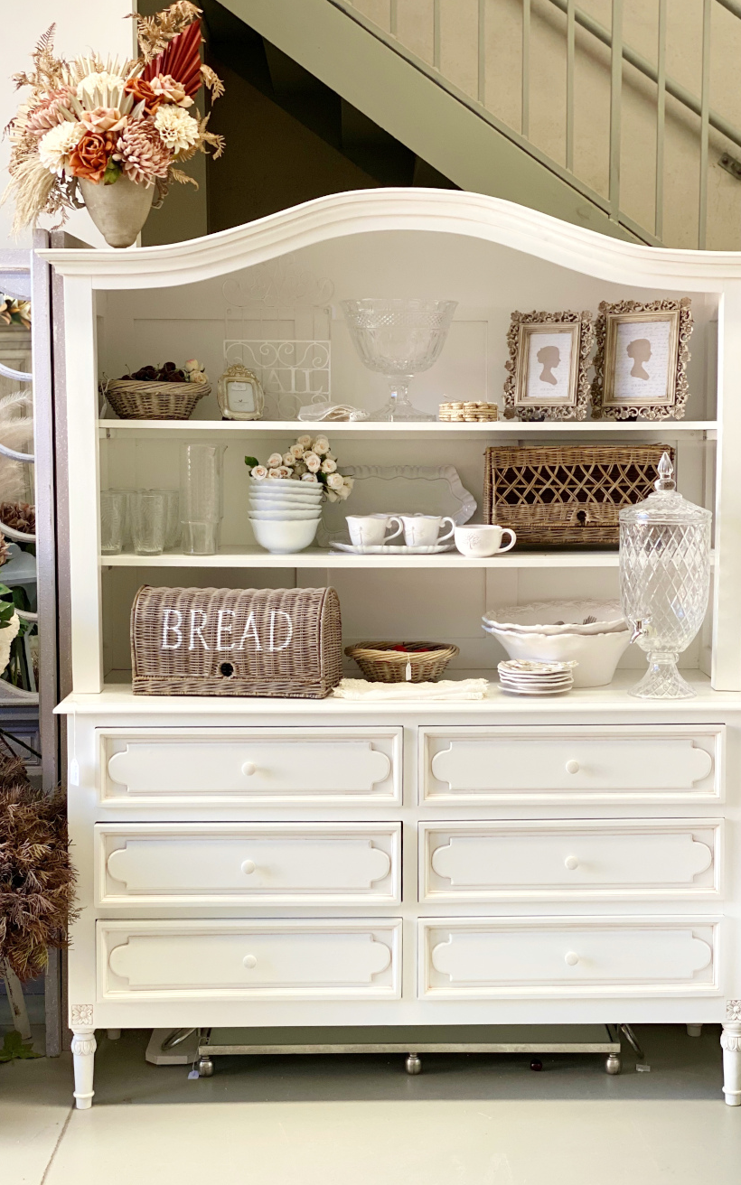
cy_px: 590
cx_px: 414
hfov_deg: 23.1
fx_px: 1809
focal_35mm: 56
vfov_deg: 36.3
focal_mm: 6
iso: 64
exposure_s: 1/122
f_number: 2
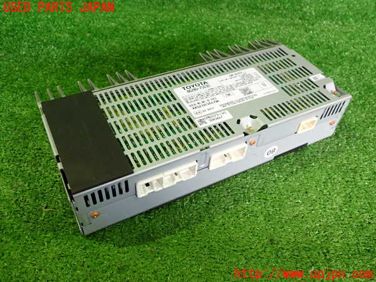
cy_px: 141
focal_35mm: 30
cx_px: 188
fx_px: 326
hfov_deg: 60.0
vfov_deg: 46.8
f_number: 2.3
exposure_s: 1/30
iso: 320
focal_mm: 5.4
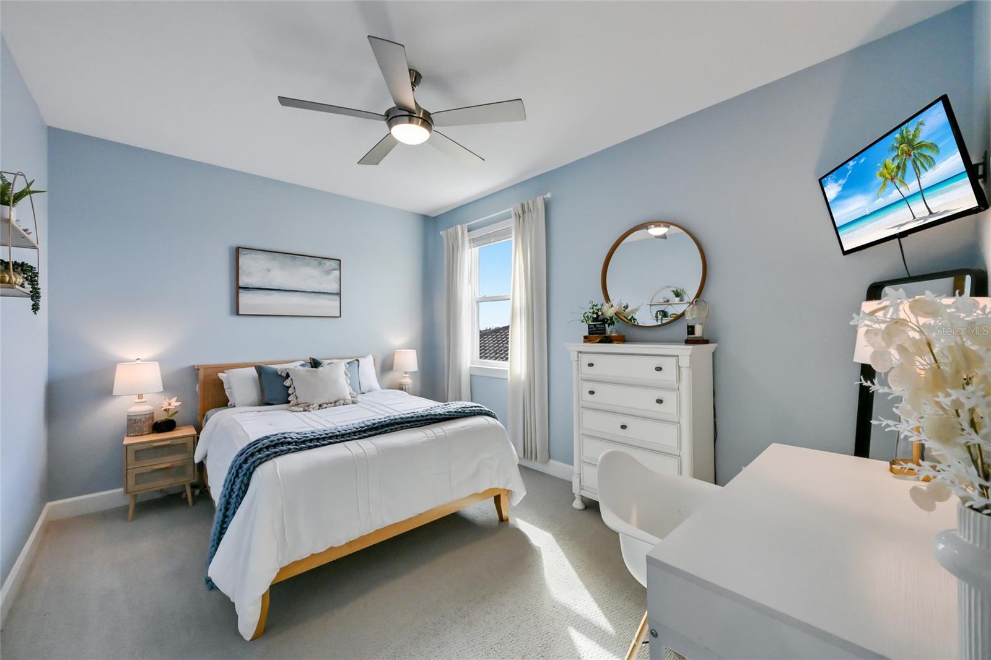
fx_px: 385
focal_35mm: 14
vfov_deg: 81.2
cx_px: 496
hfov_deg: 104.3
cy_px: 330
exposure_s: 1/3200
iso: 3200
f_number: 8
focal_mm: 14
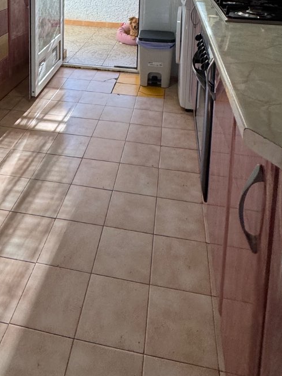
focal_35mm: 32
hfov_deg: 44.0
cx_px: 117
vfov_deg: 46.2
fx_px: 348
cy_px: -12
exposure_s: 1/100
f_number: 2.2
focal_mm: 2.22
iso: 200
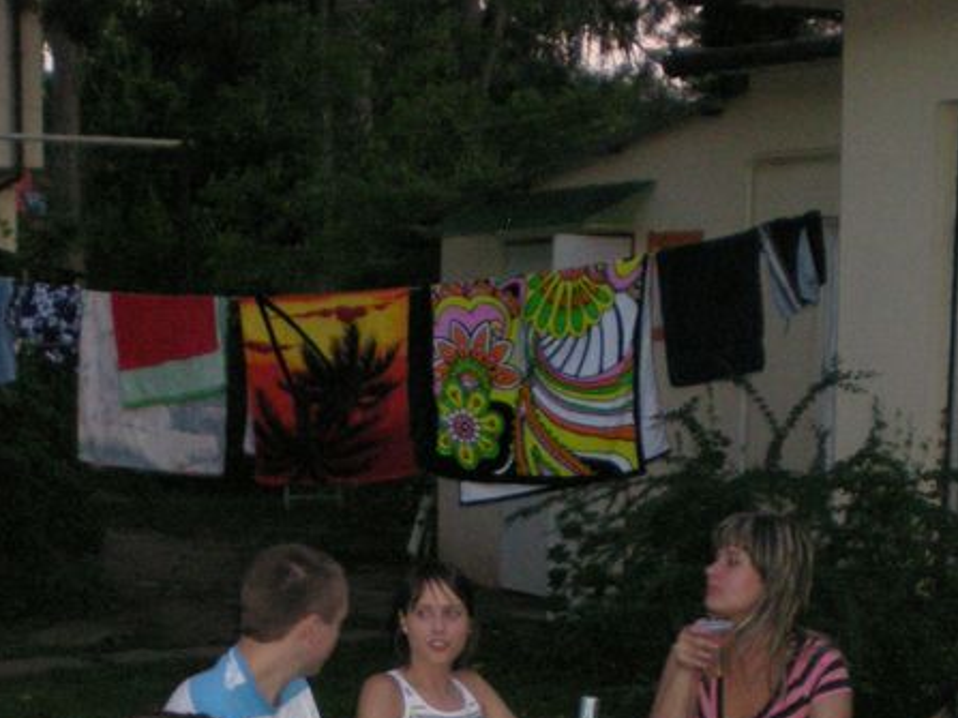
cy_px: 819
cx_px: 426
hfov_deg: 22.5
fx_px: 2407
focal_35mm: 87
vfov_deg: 16.4
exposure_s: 1/60
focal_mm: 6.3
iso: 327
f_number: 3.1
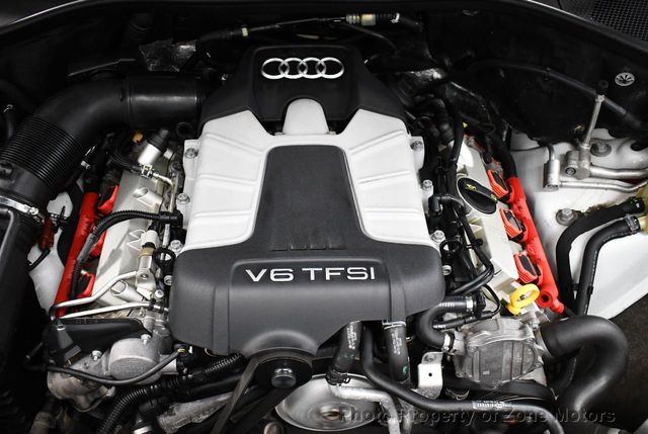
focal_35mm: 36
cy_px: 217
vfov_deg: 37.0
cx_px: 324
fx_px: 649
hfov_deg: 53.1
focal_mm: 18
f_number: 3.5
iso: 2800
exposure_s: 1/125
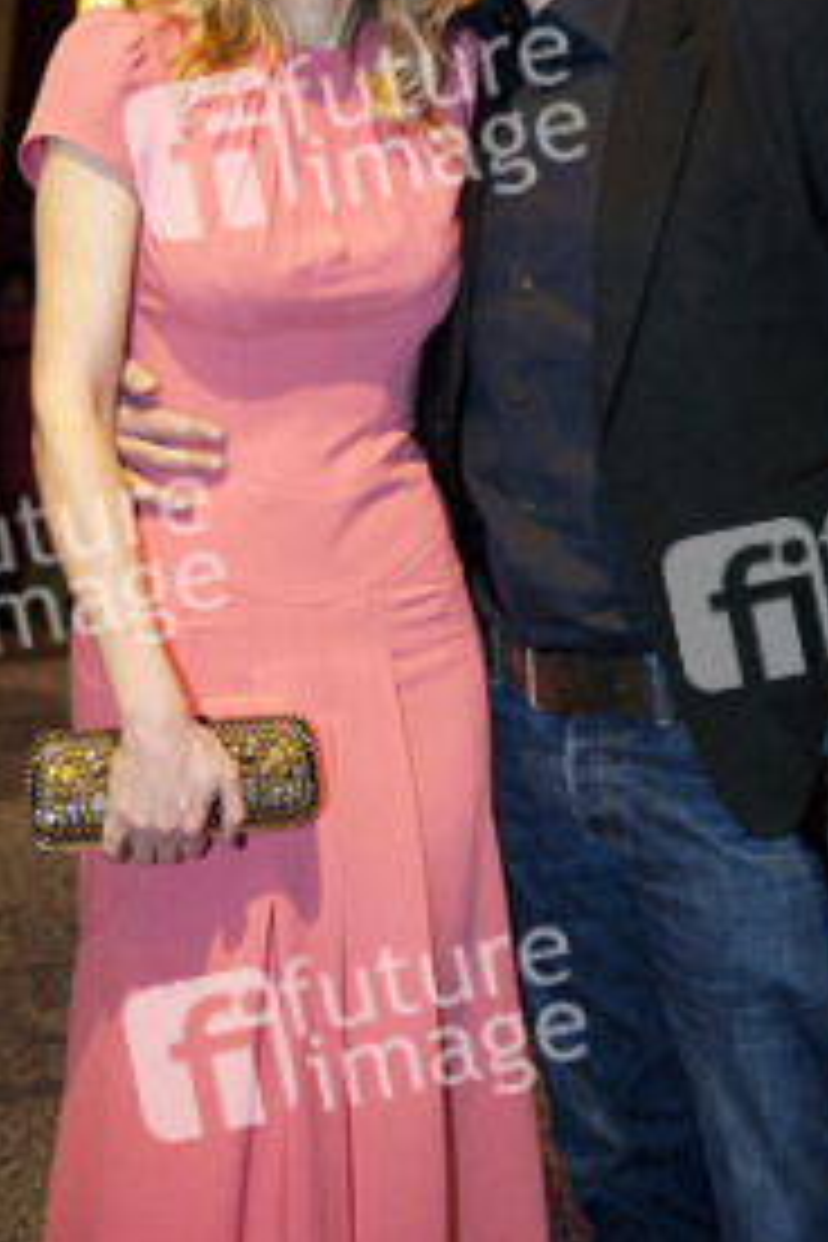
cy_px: 360
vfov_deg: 35.7
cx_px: 488
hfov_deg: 24.6
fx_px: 1897
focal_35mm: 55
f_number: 3.2
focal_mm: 38
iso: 1600
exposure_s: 1/60
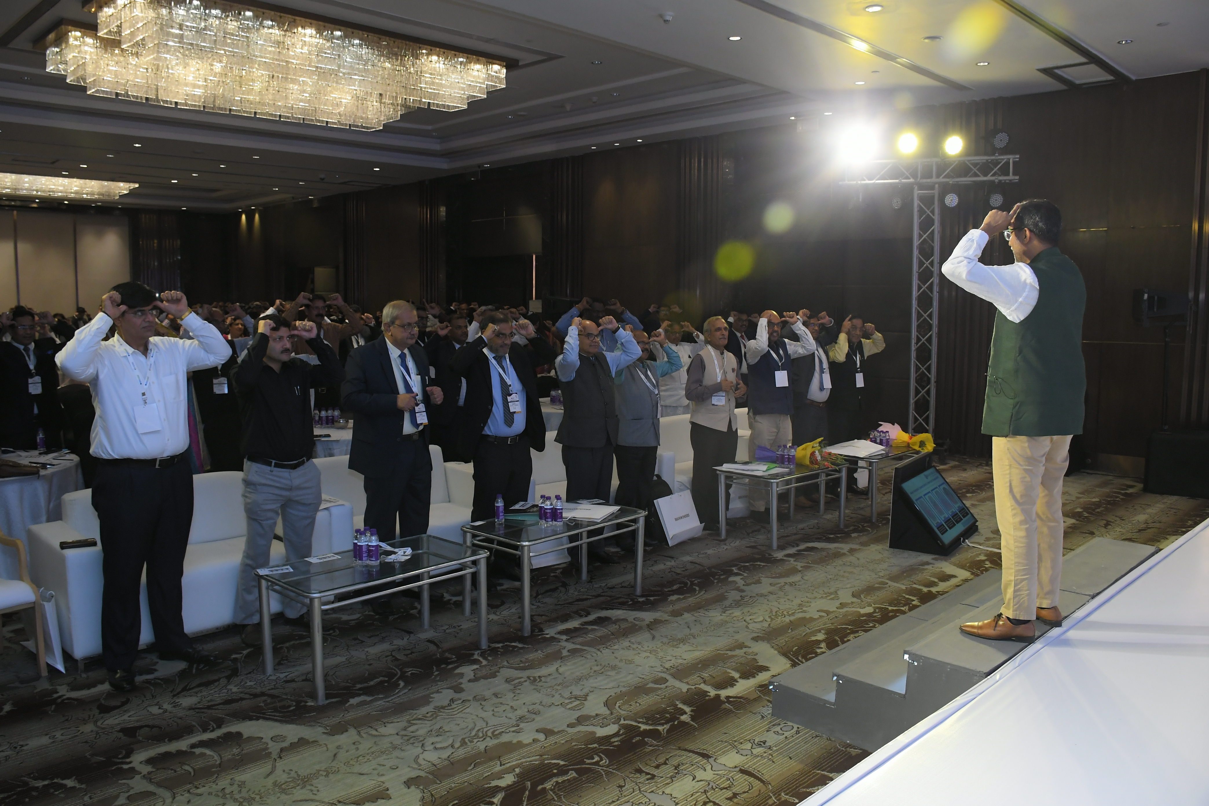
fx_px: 907
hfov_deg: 67.4
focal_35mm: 27
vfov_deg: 47.9
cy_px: 403
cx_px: 604
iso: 1250
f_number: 5.6
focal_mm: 18
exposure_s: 1/125
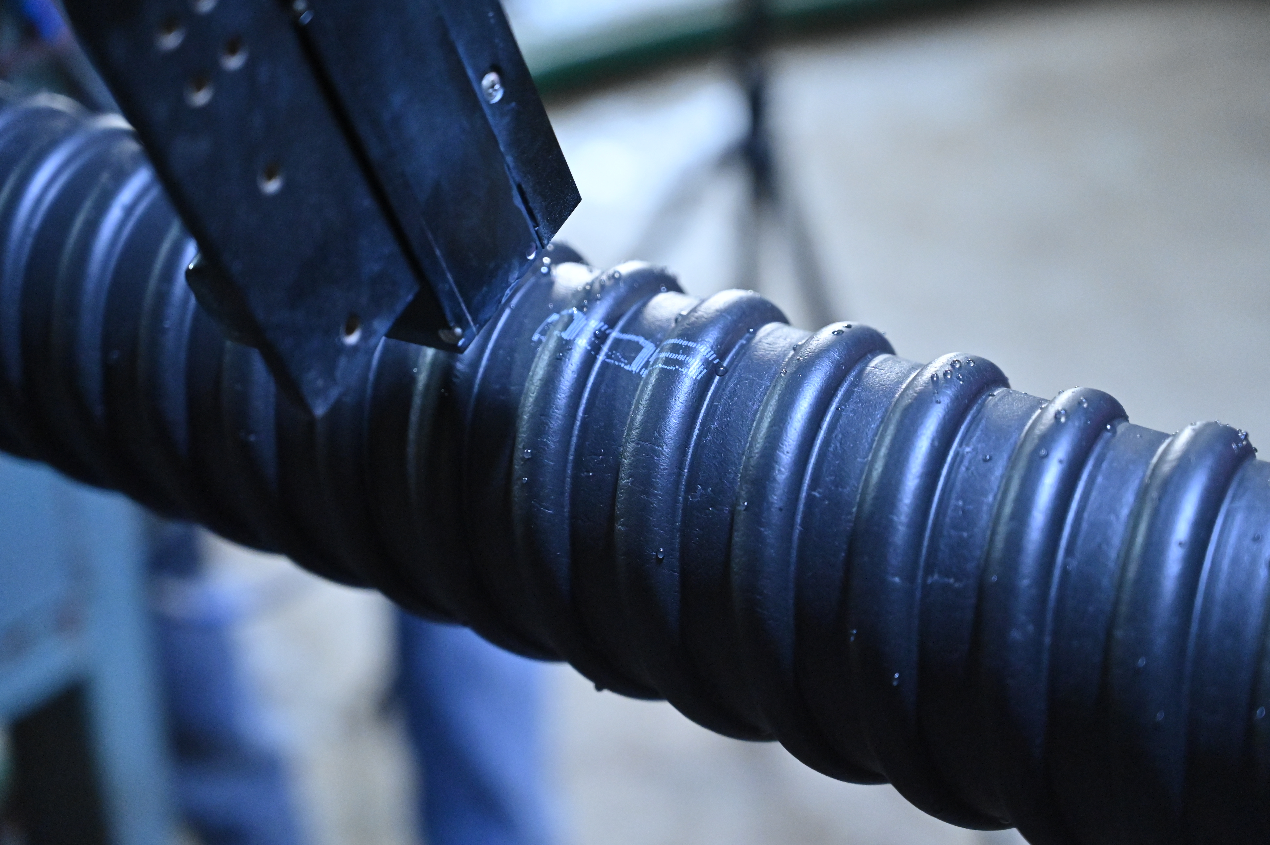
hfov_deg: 28.9
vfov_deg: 19.4
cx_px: 635
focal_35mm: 70
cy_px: 422
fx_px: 2468
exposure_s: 1/125
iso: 8000
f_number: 4
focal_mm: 70
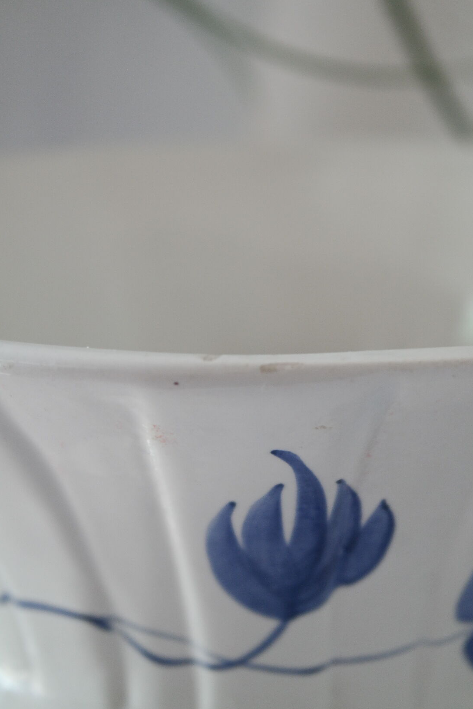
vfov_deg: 27.7
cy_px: 343
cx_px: 249
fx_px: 1438
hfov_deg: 18.7
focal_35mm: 73
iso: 800
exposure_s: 1/30
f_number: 5.6
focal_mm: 45
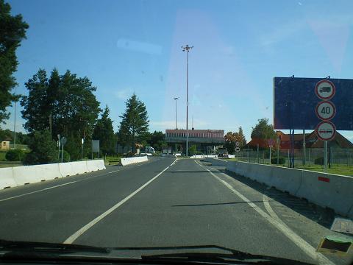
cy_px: 132
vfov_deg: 37.7
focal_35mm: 38
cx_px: 176
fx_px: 388
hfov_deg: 49.0
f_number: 4.6
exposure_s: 1/320
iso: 64
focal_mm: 6.3
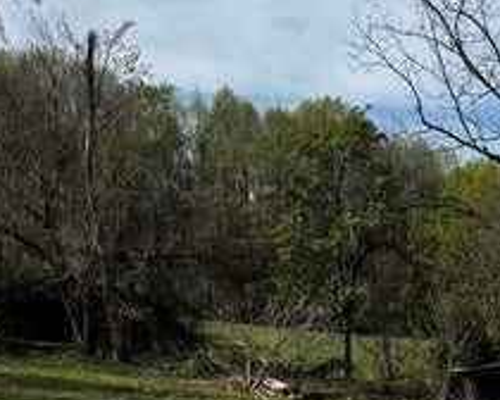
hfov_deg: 17.8
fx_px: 1406
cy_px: 569
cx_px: 773
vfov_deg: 15.2
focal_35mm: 95
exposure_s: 1/4608
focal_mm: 6.76
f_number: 1.78
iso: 80
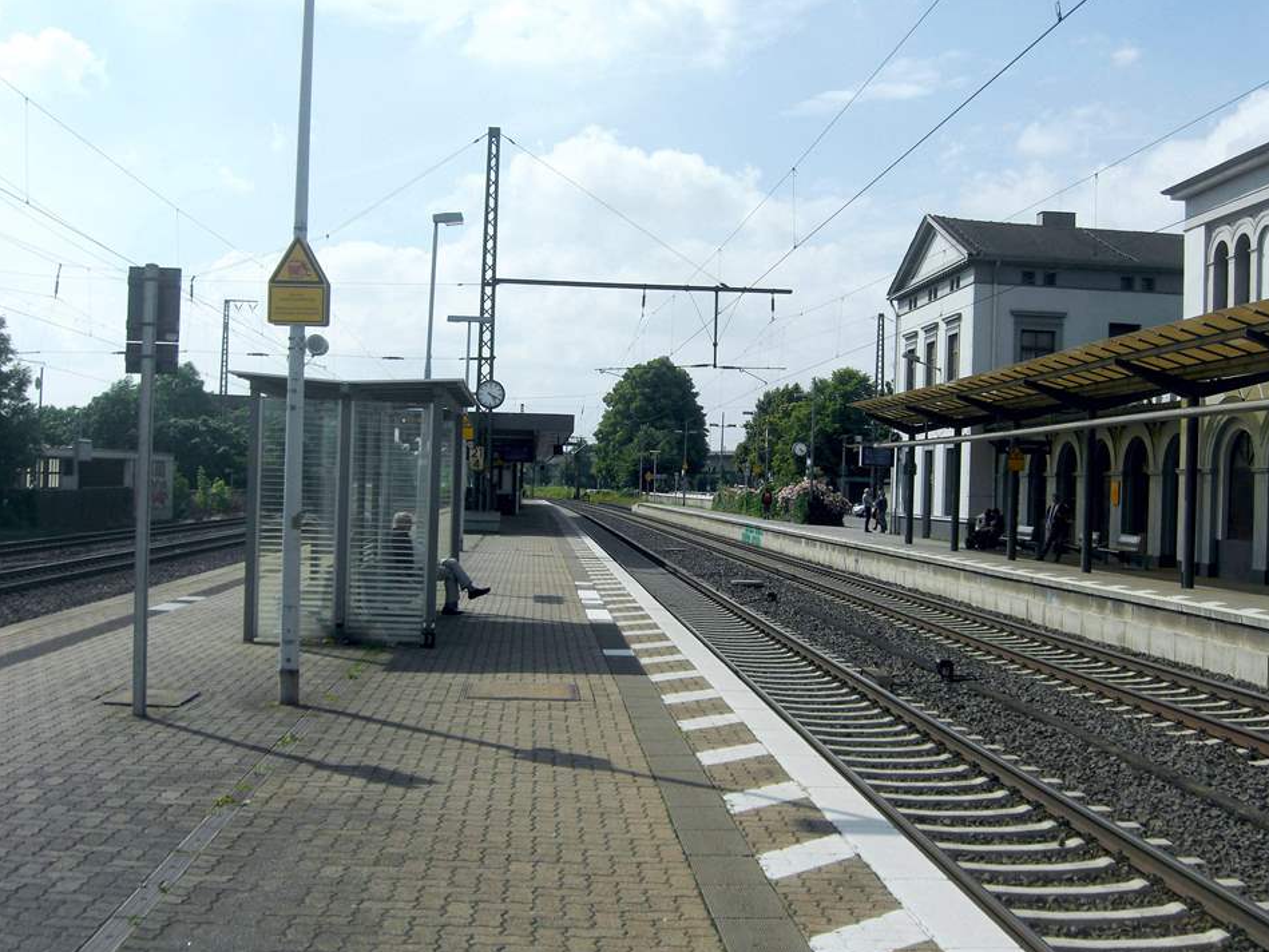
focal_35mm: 41
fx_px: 1503
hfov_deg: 45.7
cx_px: 682
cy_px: 487
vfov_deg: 35.1
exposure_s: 1/320
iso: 80
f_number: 8
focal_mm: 7.9
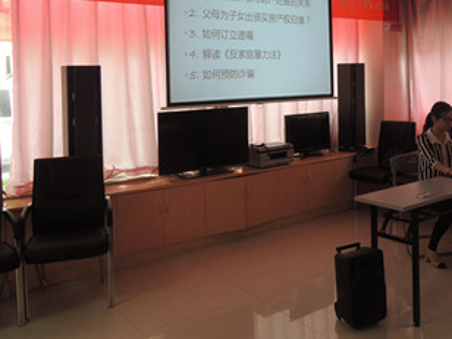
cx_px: 289
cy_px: 84
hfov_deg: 47.3
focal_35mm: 39
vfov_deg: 36.0
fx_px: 509
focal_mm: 4.3
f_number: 3.2
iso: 125
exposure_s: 1/30
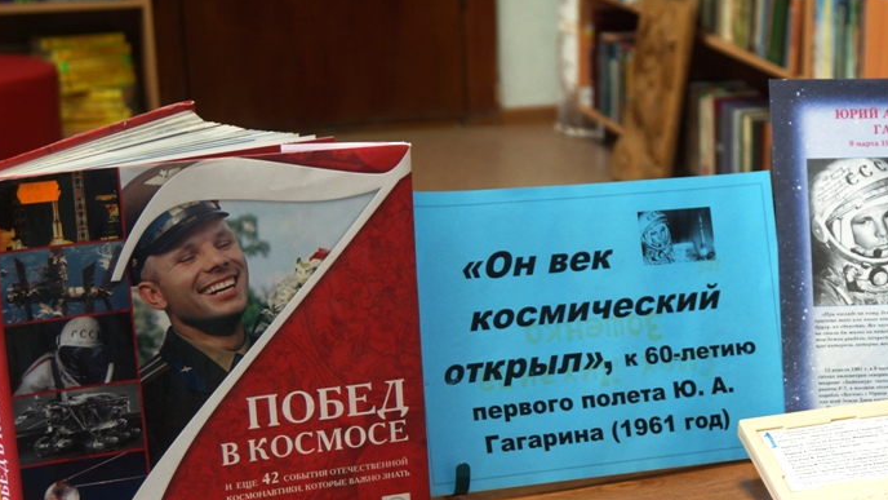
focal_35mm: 79
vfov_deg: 15.1
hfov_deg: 26.4
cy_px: 469
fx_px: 1860
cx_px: 700
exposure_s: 1/15
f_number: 4.5
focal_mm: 30
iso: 100
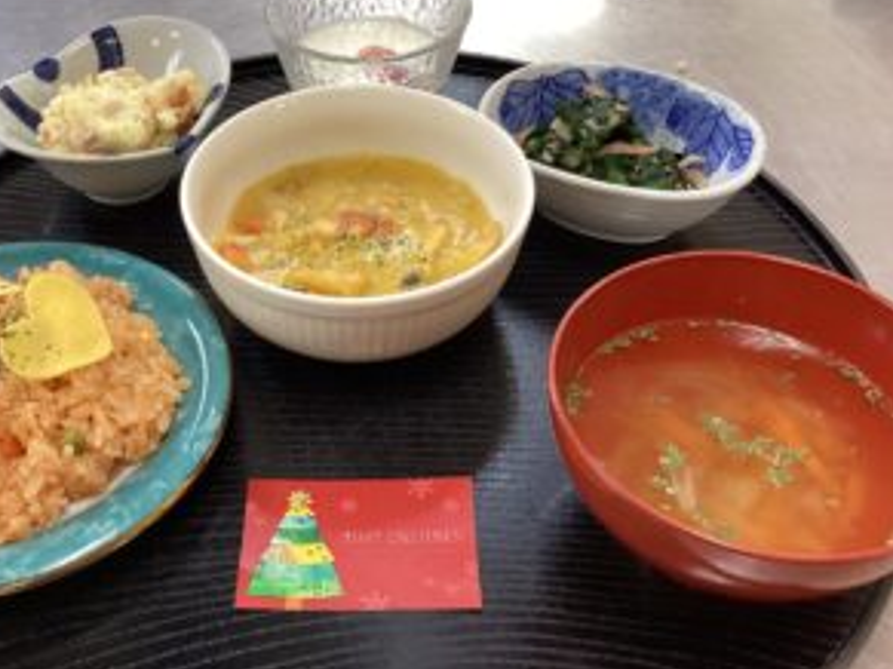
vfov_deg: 35.9
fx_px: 1031
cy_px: 333
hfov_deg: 46.5
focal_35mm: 40
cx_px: 345
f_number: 2.4
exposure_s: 1/50
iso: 160
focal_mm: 3.3
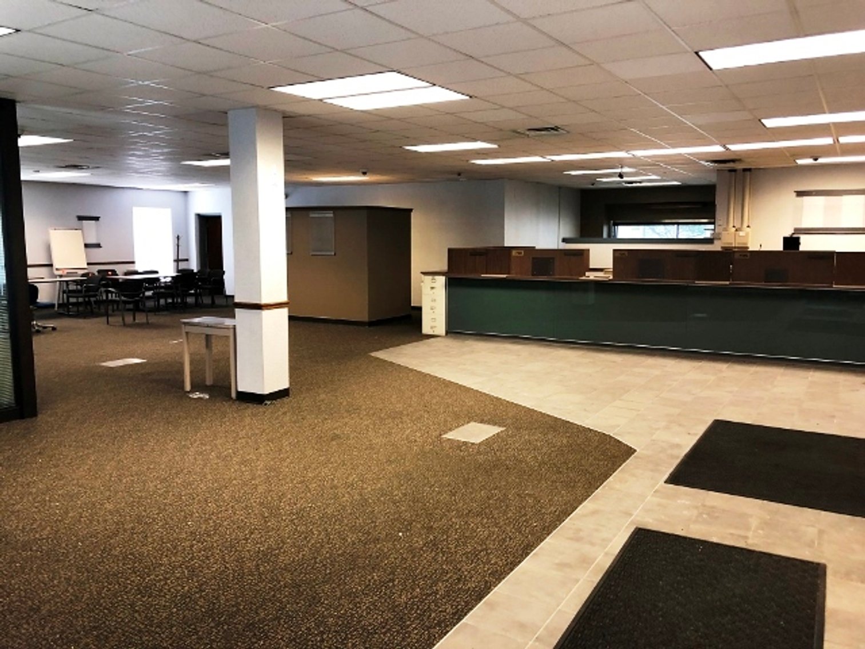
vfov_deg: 49.8
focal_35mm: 28
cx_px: 432
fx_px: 700
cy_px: 324
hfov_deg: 63.4
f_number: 1.8
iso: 50
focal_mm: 4
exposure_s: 1/15
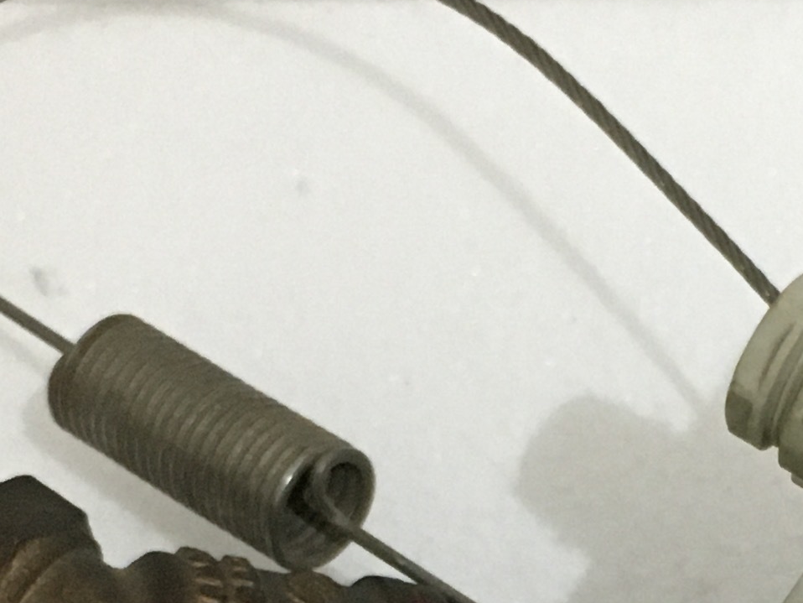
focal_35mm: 122
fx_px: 2831
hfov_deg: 15.9
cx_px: 724
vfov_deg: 11.7
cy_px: 893
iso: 200
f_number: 2.2
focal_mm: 4.15
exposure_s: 1/17
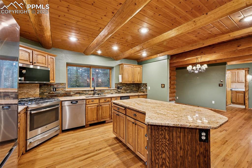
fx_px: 105
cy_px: 84
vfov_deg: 77.3
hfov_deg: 100.4
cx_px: 126
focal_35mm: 15
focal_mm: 15
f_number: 11
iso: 800
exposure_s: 1/2
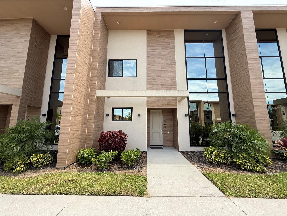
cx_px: 144
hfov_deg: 102.1
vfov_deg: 85.7
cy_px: 108
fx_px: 116
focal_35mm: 14
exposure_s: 1/864
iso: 50
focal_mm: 2.22
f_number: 2.2
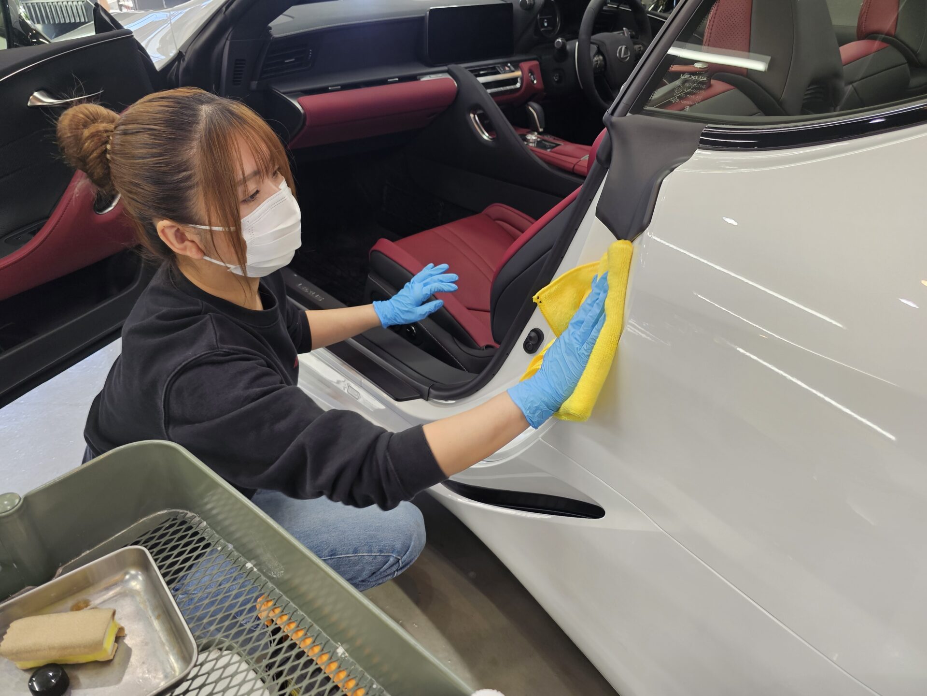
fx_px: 616
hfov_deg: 73.9
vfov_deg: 58.9
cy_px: 348
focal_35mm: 23
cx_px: 464
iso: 80
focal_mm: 6.3
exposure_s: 1/100
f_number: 1.7
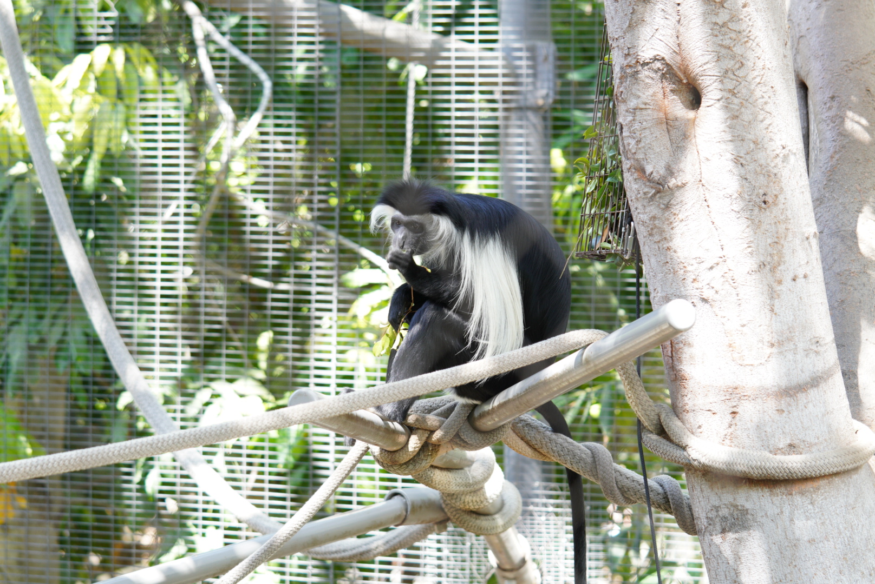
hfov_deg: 15.2
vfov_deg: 10.2
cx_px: 438
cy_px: 292
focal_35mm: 135
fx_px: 3283
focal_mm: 90
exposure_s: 1/60
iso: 250
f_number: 3.5
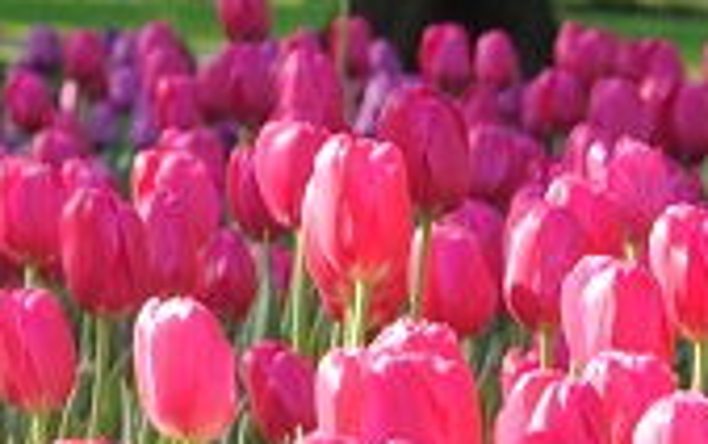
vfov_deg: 3.3
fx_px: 7695
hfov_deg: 5.3
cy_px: 304
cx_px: -4
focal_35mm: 398
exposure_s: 1/80
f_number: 6.3
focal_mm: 55
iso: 200
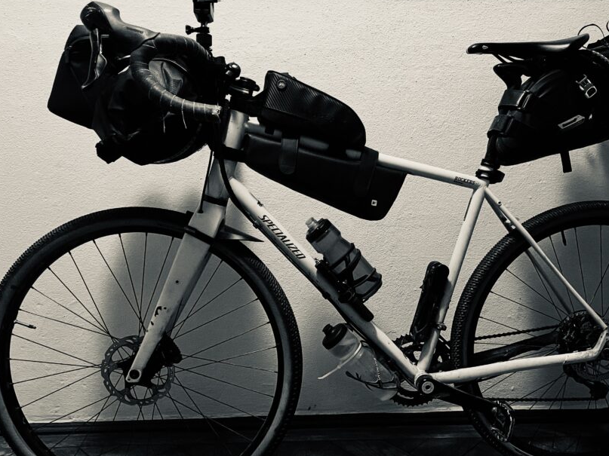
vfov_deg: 42.9
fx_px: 580
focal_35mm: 33
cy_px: 256
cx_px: 341
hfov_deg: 55.2
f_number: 1.6
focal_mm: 5.1
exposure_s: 1/25
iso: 800
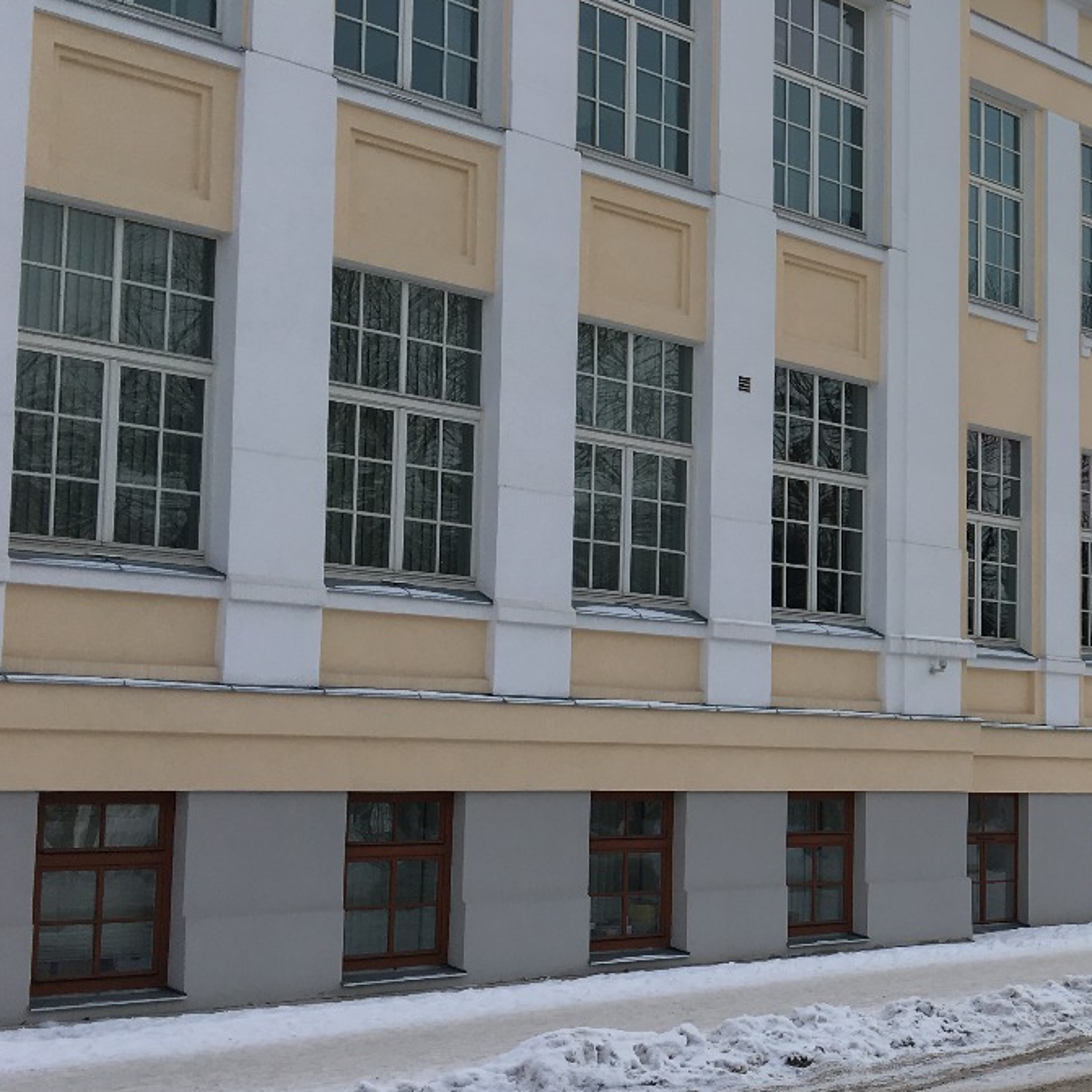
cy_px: 630
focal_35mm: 55
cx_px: 1136
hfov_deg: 28.8
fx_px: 1963
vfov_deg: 31.0
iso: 25
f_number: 2.2
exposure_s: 1/1202
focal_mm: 4.15
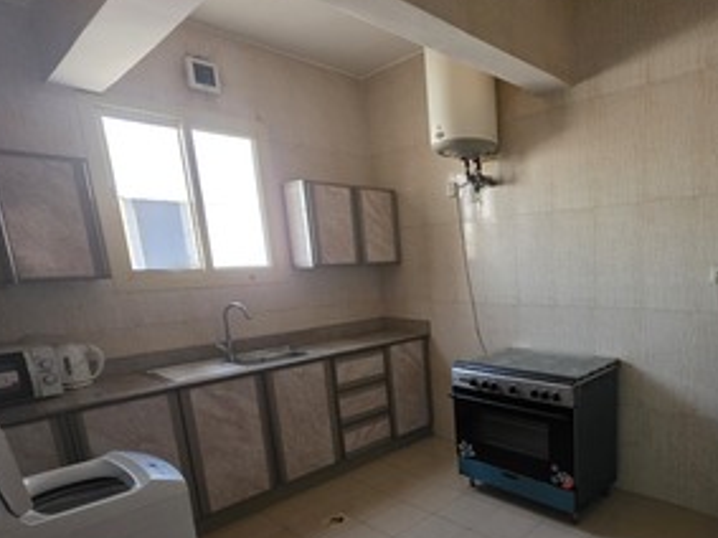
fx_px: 435
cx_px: 504
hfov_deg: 75.4
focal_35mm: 21
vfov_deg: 61.9
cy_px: 357
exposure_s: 1/50
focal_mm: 2.2
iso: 800
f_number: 1.9
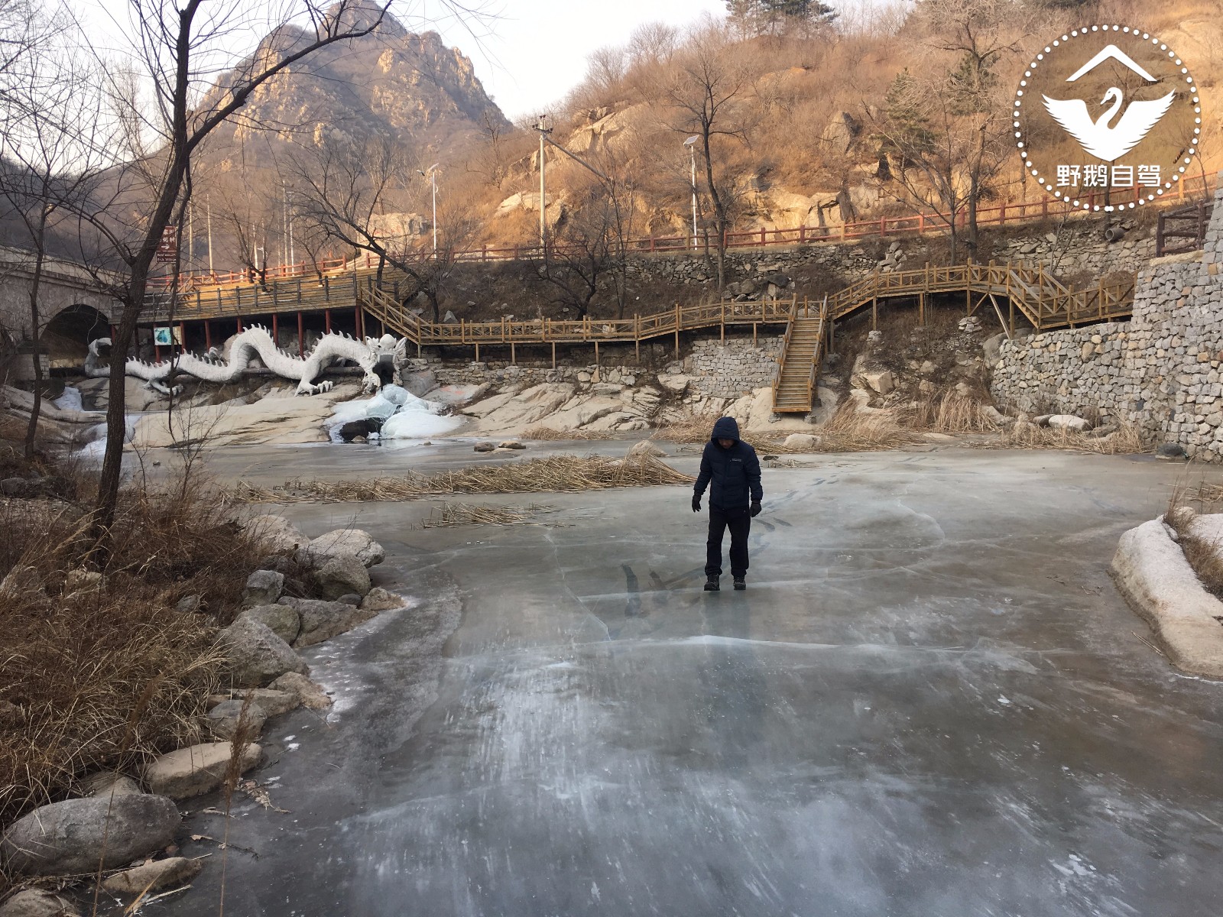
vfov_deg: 48.2
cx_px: 612
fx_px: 1025
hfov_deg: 61.7
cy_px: 458
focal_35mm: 29
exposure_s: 1/363
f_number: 2.2
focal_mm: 4.15
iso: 25
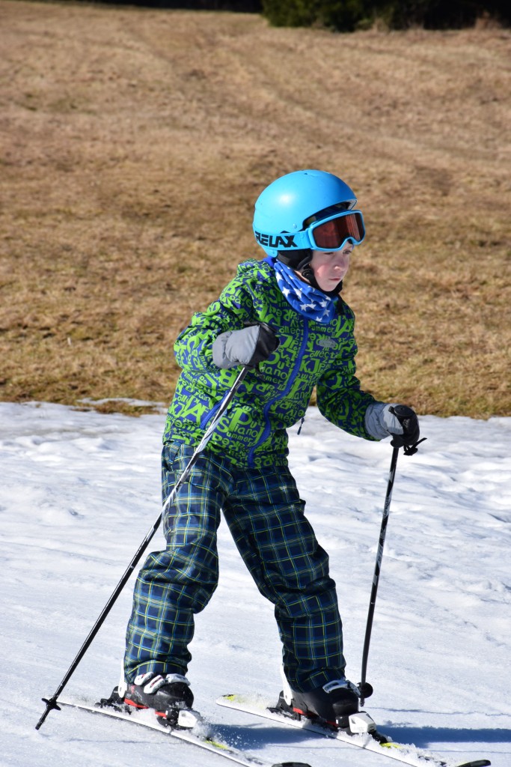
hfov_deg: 7.5
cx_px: 256
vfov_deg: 11.2
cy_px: 384
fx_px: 3895
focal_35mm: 183
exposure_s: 1/500
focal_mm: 122
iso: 200
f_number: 11
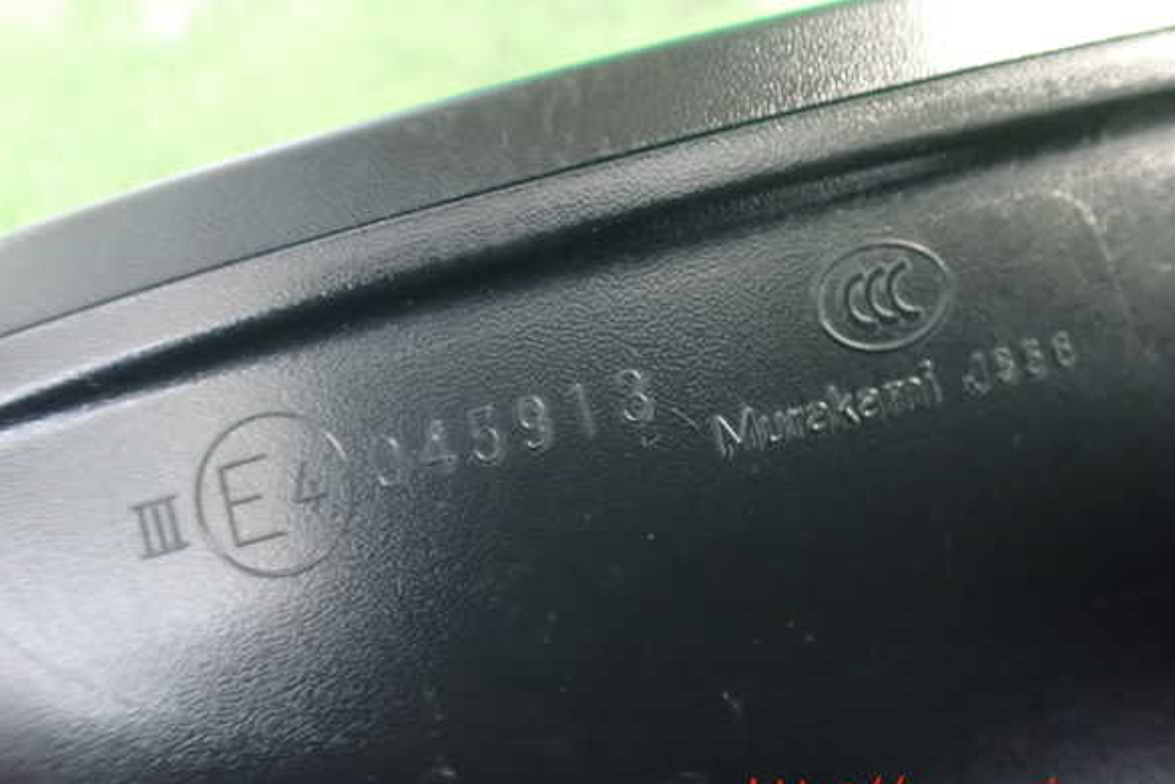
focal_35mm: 32
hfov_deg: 58.7
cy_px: 372
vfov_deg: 41.1
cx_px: 601
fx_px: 1044
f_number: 2.3
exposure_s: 1/30
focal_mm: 5.4
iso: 1600
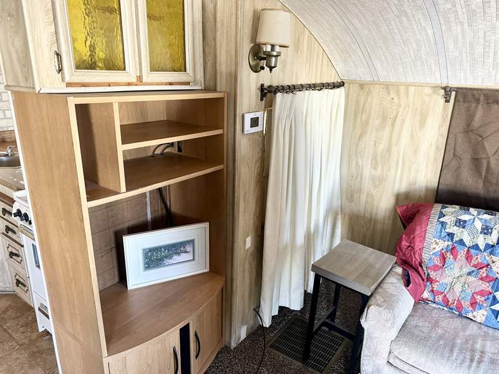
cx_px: 250
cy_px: 187
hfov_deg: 71.6
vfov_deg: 56.8
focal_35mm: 24
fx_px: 346
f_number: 1.78
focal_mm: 6.86
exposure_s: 1/60
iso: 400
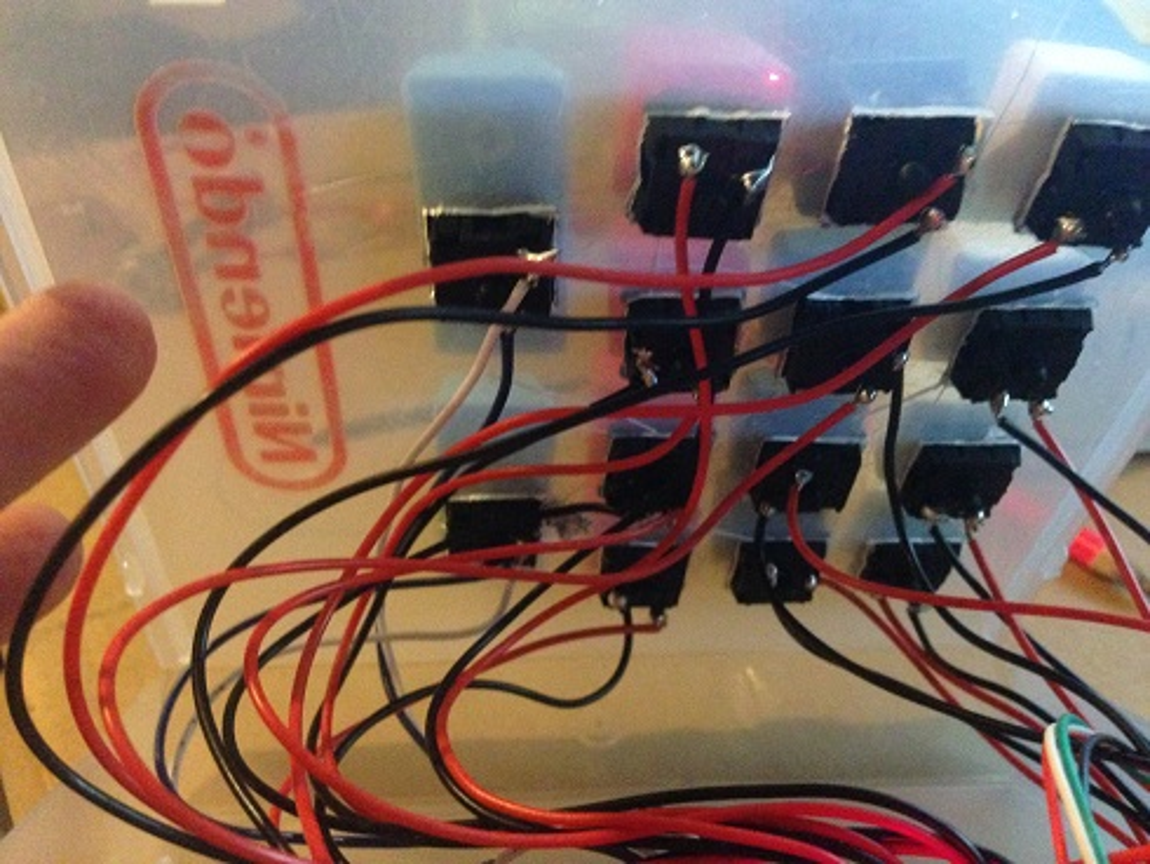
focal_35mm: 33
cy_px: 432
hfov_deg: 55.3
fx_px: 1097
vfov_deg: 43.0
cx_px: 575
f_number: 2.4
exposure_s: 1/15
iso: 800
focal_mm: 4.12
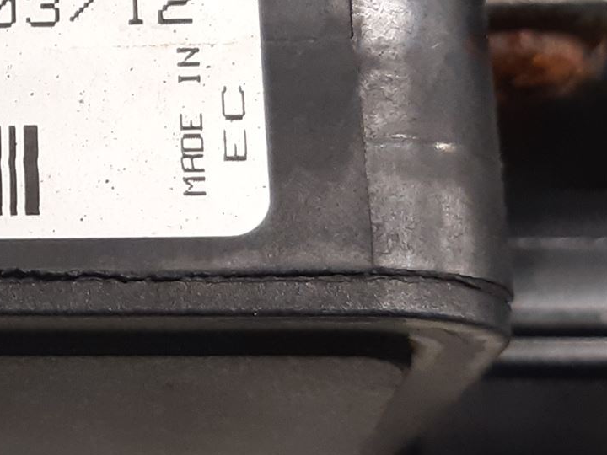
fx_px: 1298
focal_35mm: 74
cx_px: -254
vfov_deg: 19.7
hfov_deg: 22.5
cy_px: 80
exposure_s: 1/50
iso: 160
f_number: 1.7
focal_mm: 3.93
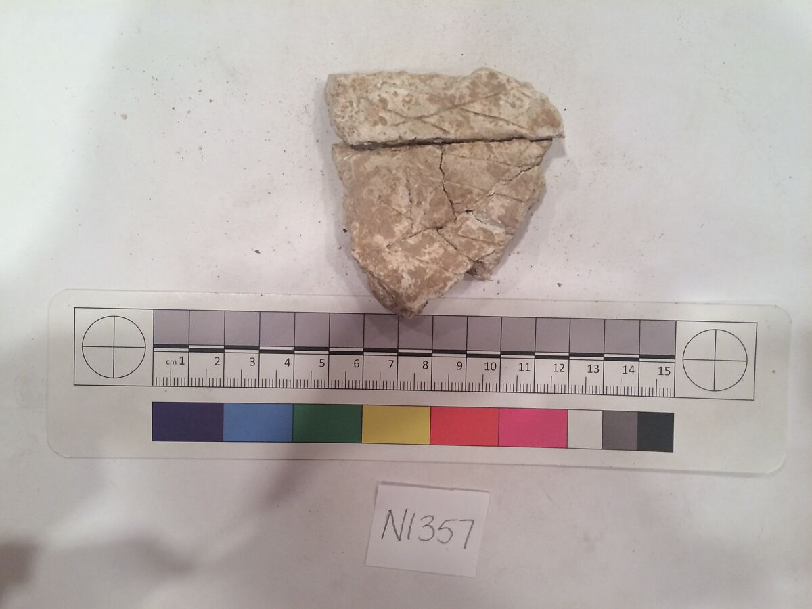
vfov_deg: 48.2
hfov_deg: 61.7
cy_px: 304
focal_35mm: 29
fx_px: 680
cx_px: 406
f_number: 2.2
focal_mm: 4.15
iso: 40
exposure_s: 1/30
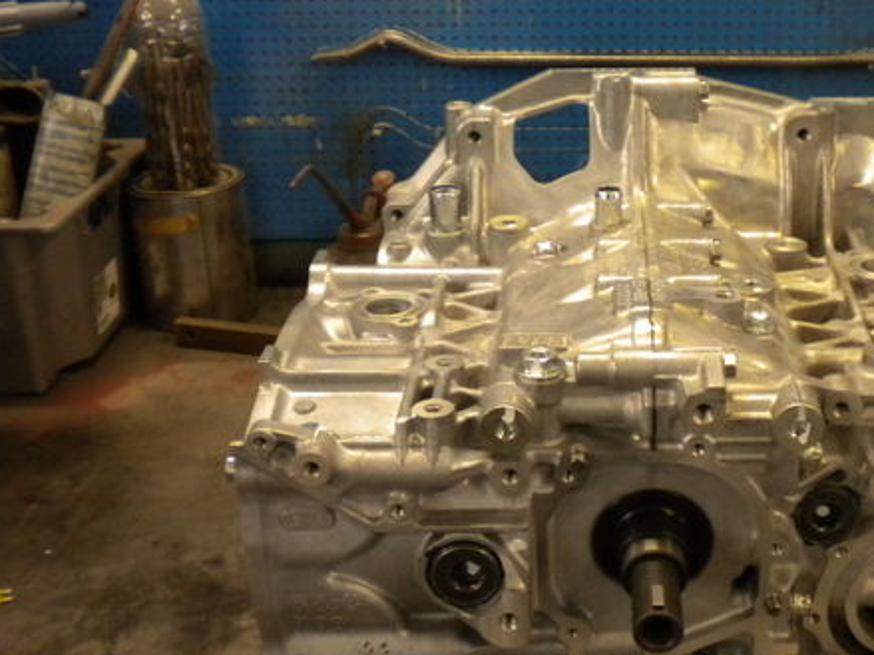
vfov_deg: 28.5
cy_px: 398
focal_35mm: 51
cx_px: 629
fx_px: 1287
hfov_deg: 36.8
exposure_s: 1/50
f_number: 3.1
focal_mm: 6.3
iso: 400
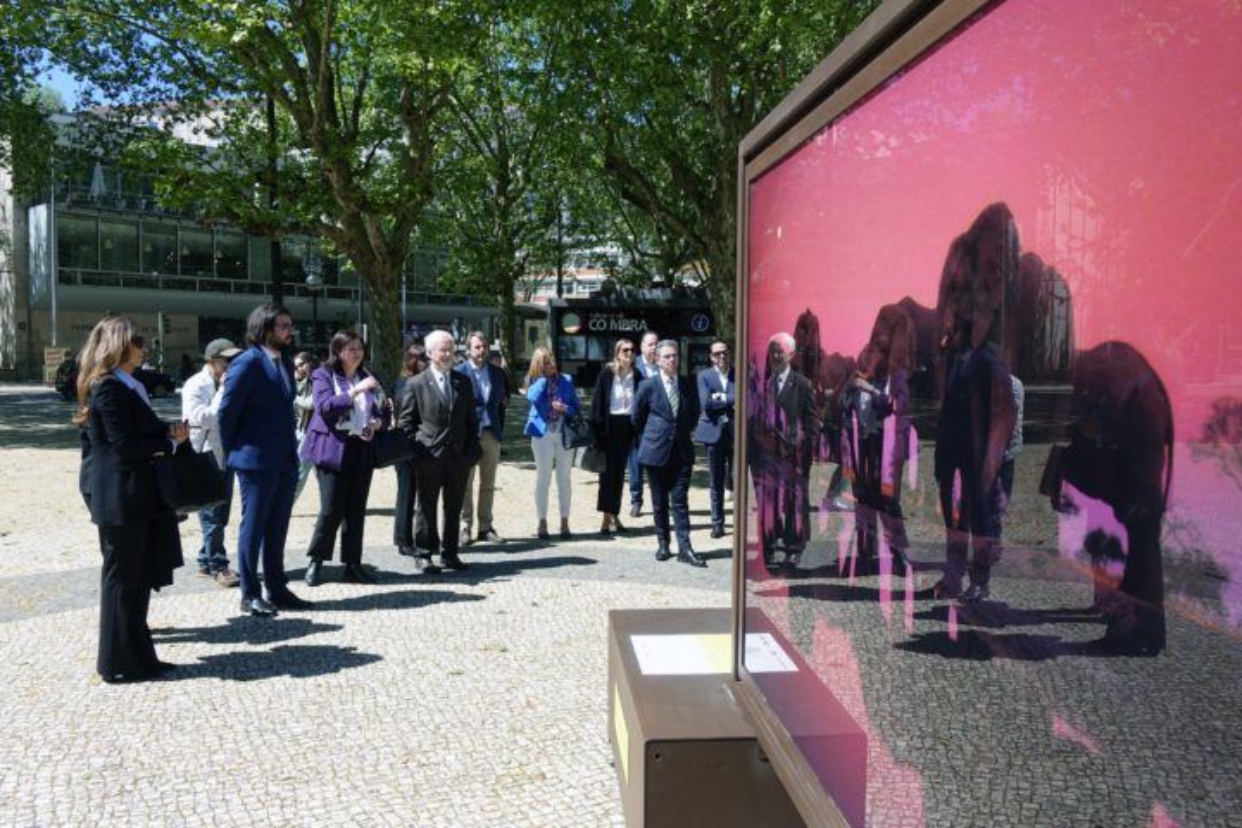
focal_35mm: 29
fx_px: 1000
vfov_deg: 45.0
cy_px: 414
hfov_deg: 63.7
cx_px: 621
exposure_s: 1/400
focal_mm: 10.49
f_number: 4
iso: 100
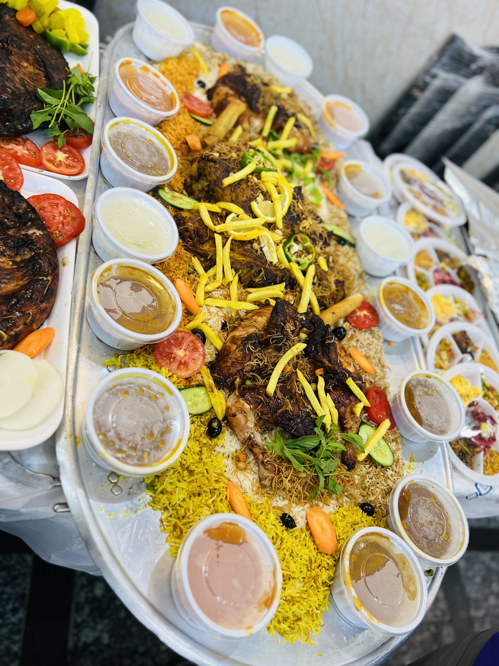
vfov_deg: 67.3
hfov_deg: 53.1
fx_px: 500
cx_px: 250
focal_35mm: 26
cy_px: 333
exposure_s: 1/50
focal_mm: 5.7
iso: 100
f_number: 1.5
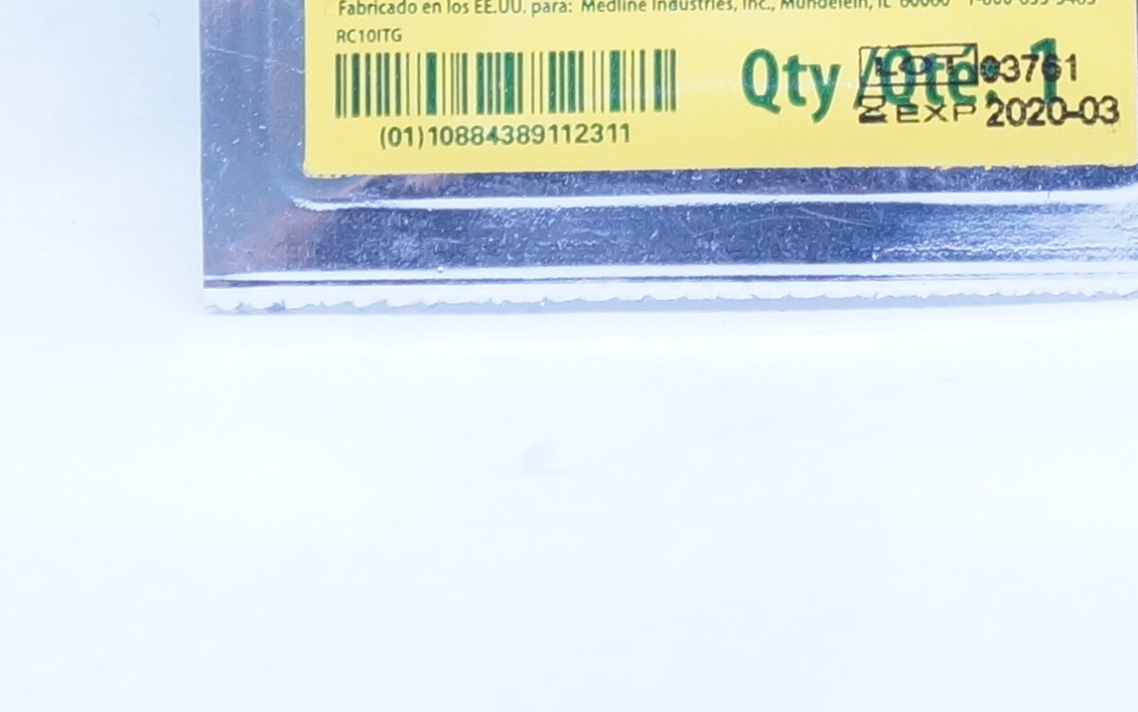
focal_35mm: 301
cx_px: 679
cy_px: -615
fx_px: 9338
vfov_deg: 4.3
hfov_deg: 7.0
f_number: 6.3
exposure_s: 1/80
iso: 800
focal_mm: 46
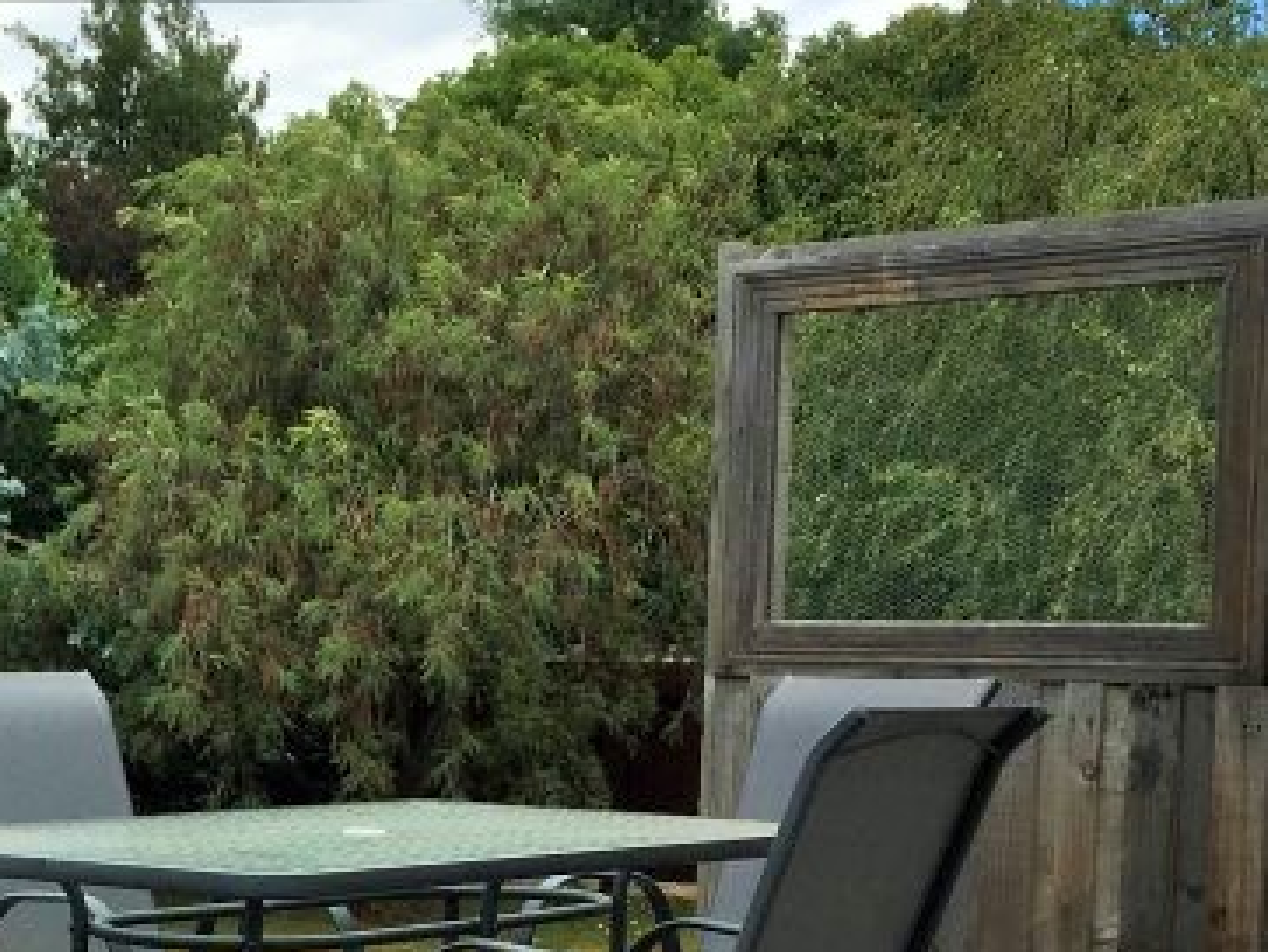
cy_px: 931
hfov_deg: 23.0
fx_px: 3006
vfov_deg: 17.6
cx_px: 39
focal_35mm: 82
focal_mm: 4.15
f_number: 2.2
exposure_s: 1/1163
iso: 32
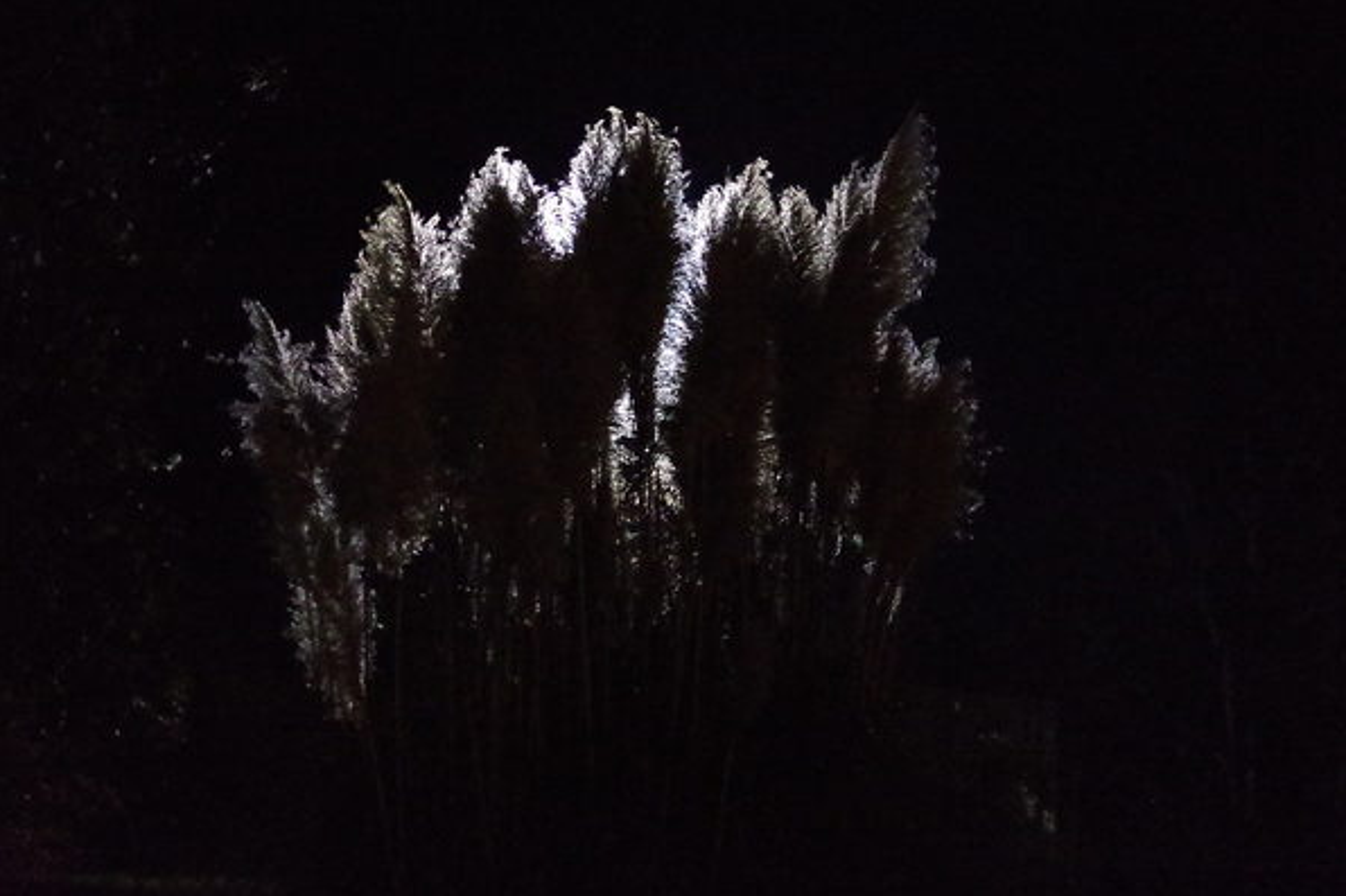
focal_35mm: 144
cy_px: 449
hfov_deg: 14.3
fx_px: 5364
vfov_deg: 9.6
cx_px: 675
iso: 12800
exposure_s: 1/20
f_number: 4.5
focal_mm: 95
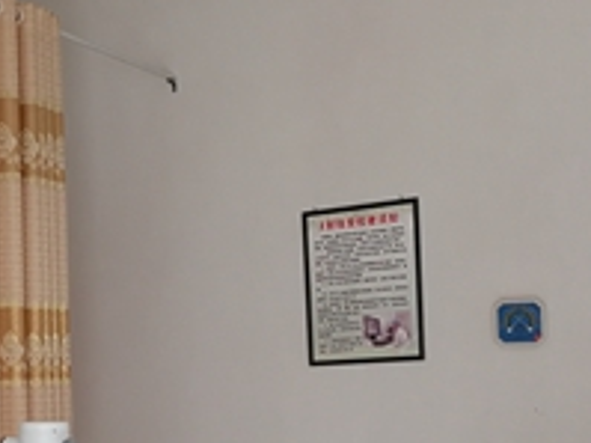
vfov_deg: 21.0
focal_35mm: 68
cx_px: -30
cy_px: 424
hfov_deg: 26.7
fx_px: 1160
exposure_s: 1/50
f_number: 2.2
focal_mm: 3.95
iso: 160
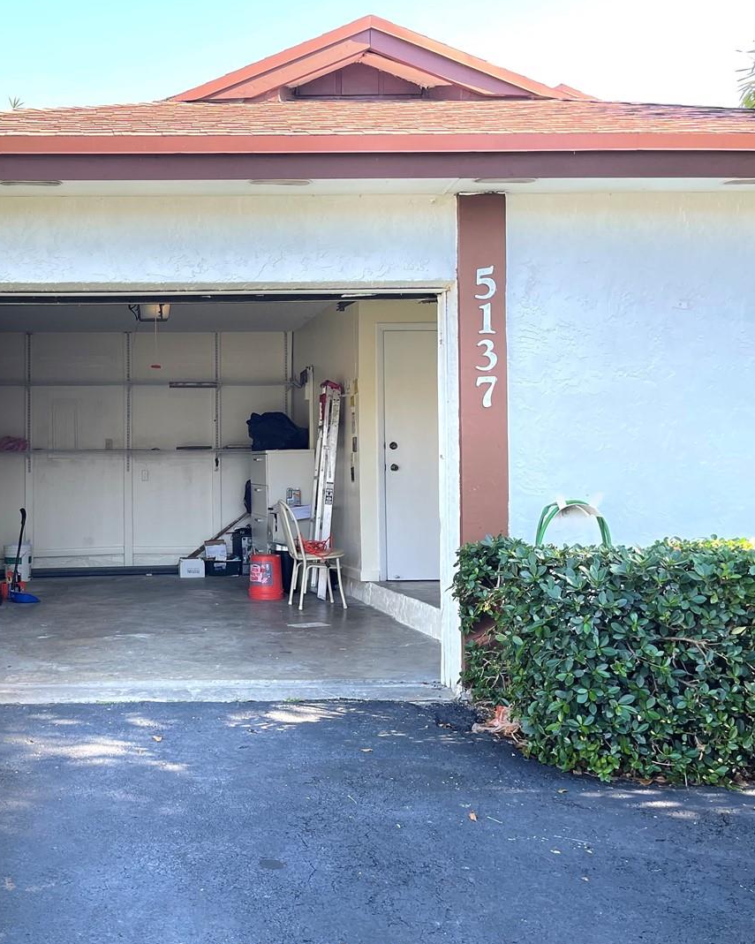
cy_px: 455
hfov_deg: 37.5
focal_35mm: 38
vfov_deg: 47.9
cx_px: 132
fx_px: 1062
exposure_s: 1/179
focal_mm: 5.1
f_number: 1.6
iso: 32
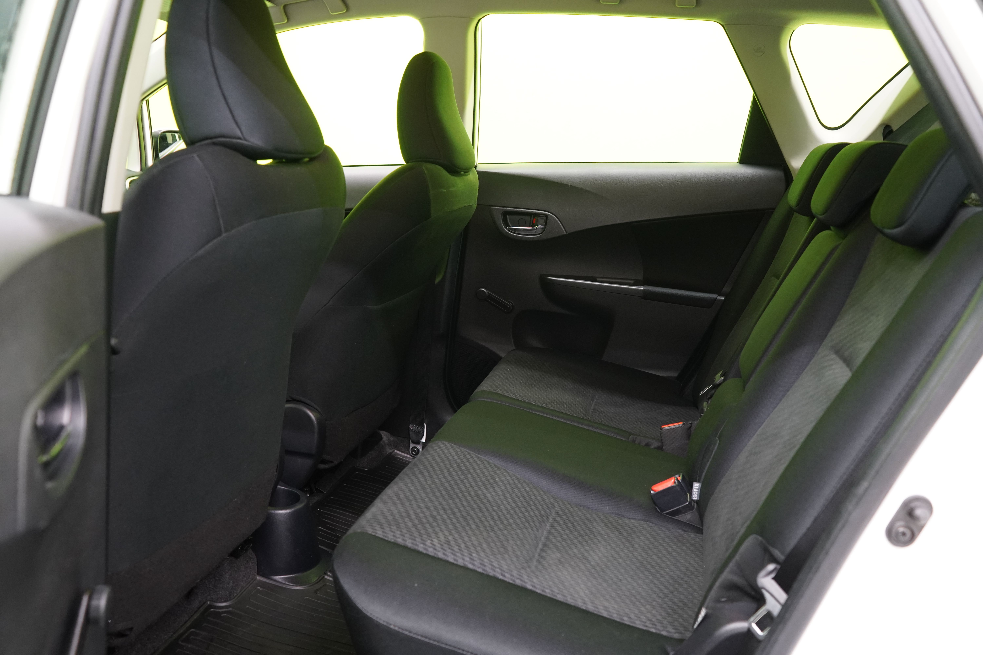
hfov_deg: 65.5
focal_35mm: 28
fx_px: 764
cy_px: 328
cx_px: 492
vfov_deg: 46.4
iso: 2500
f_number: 5
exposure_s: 1/20
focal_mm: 28
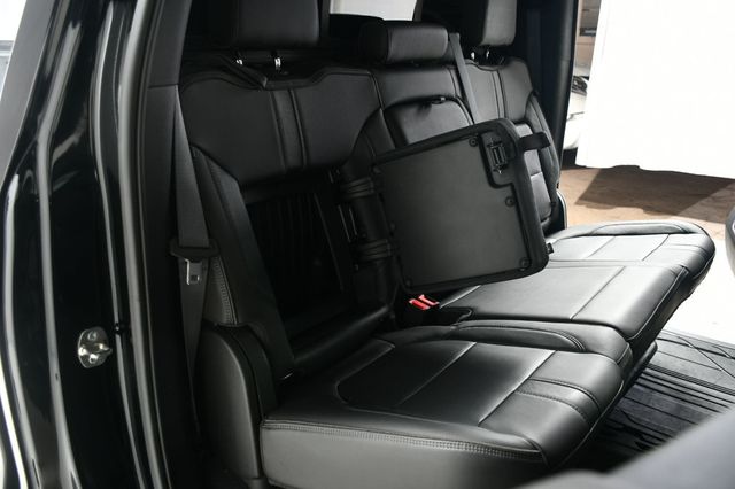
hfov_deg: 57.2
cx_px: 368
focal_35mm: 33
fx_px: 673
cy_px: 244
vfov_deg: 39.9
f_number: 4.5
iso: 100
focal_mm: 22
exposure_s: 1/160
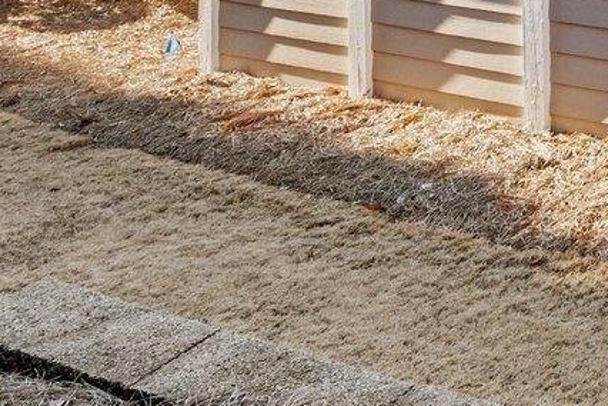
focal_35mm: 77
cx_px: 1266
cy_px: -291
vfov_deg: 15.6
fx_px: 1300
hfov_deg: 17.4
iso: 250
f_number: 9
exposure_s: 1/320
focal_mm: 16
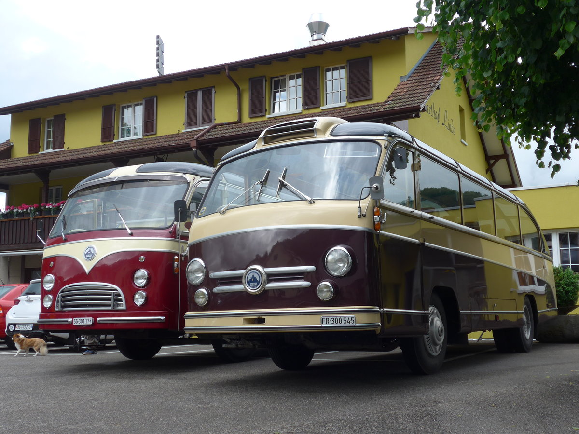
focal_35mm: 44
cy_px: 217
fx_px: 736
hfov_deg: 42.9
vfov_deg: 32.9
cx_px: 290
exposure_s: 1/500
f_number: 2.8
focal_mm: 9
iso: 80
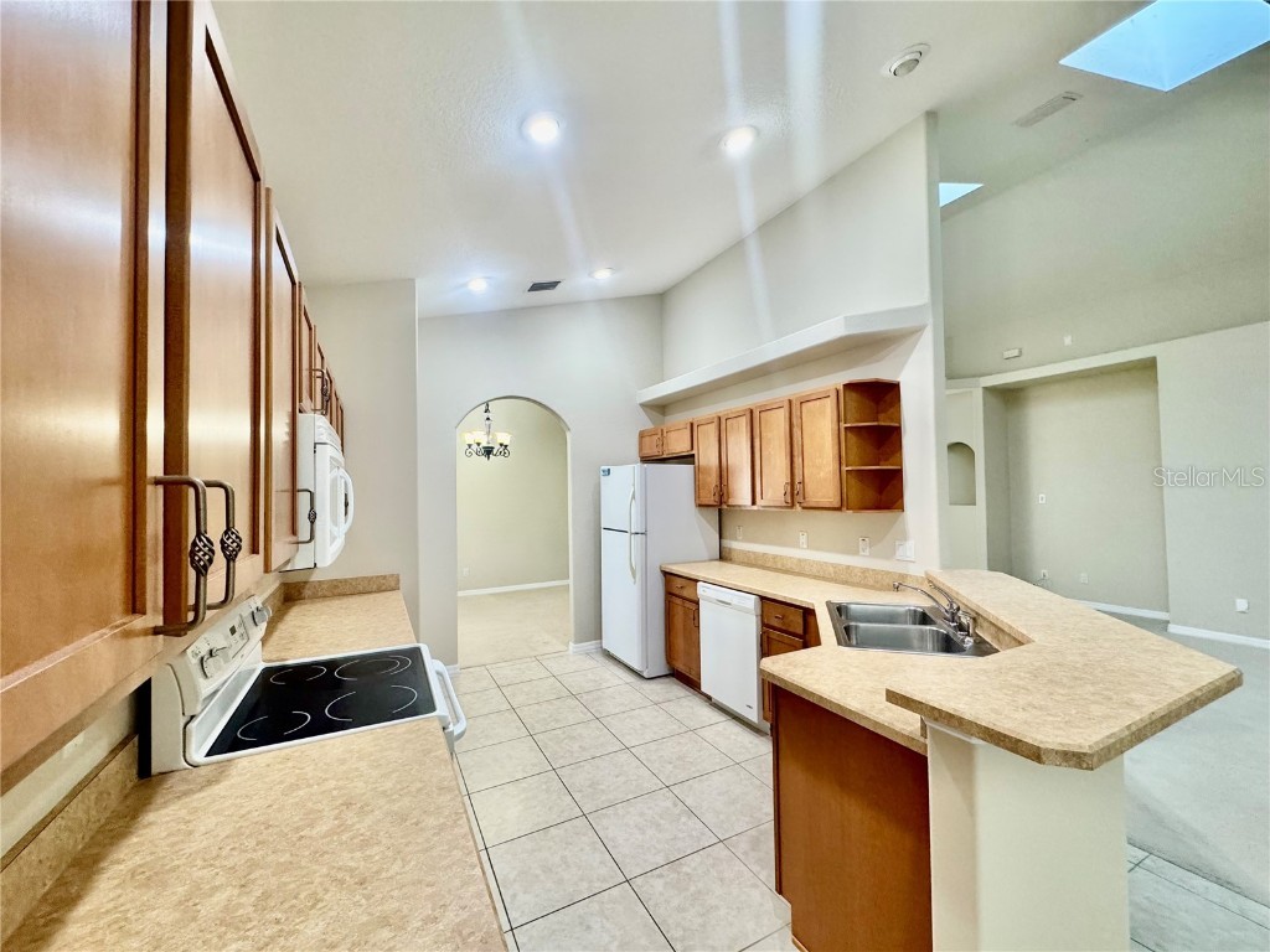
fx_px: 514
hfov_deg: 102.1
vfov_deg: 85.7
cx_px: 635
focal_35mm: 14
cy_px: 476
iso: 320
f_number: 2.2
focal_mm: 2.22
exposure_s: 1/120
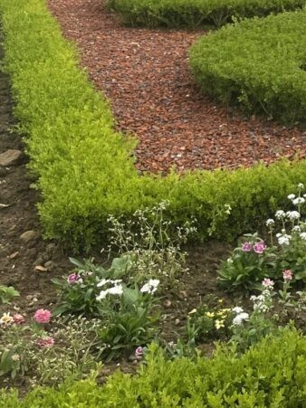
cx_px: 459
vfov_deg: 21.3
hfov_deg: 16.2
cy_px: -129
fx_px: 979
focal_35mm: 83
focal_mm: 5.1
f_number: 1.6
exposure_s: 1/4651
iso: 50
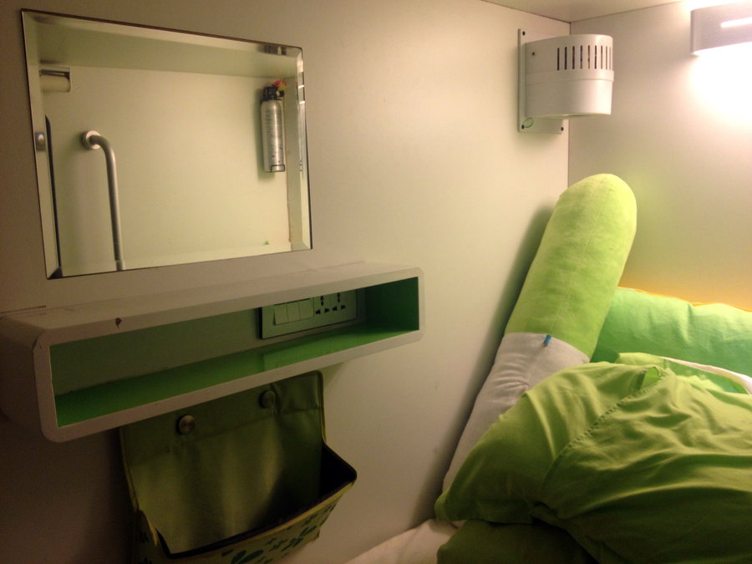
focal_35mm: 35
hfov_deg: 52.6
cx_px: 376
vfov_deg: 40.7
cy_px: 282
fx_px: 760
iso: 80
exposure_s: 1/20
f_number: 2.4
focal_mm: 4.28
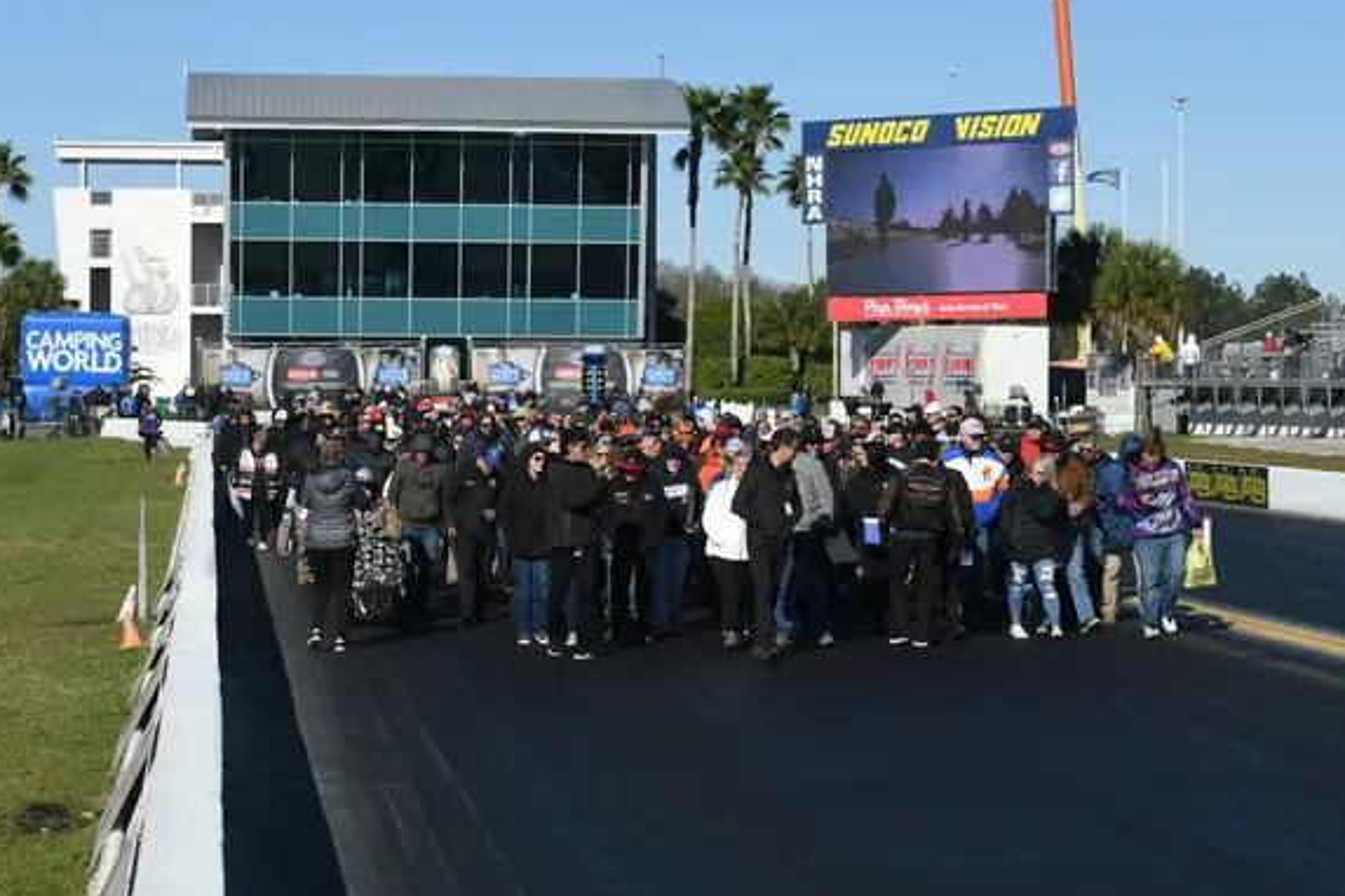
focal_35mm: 95
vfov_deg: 14.4
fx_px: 3549
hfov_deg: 21.5
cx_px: 601
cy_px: 366
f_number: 8
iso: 200
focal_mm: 70
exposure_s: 1/1250
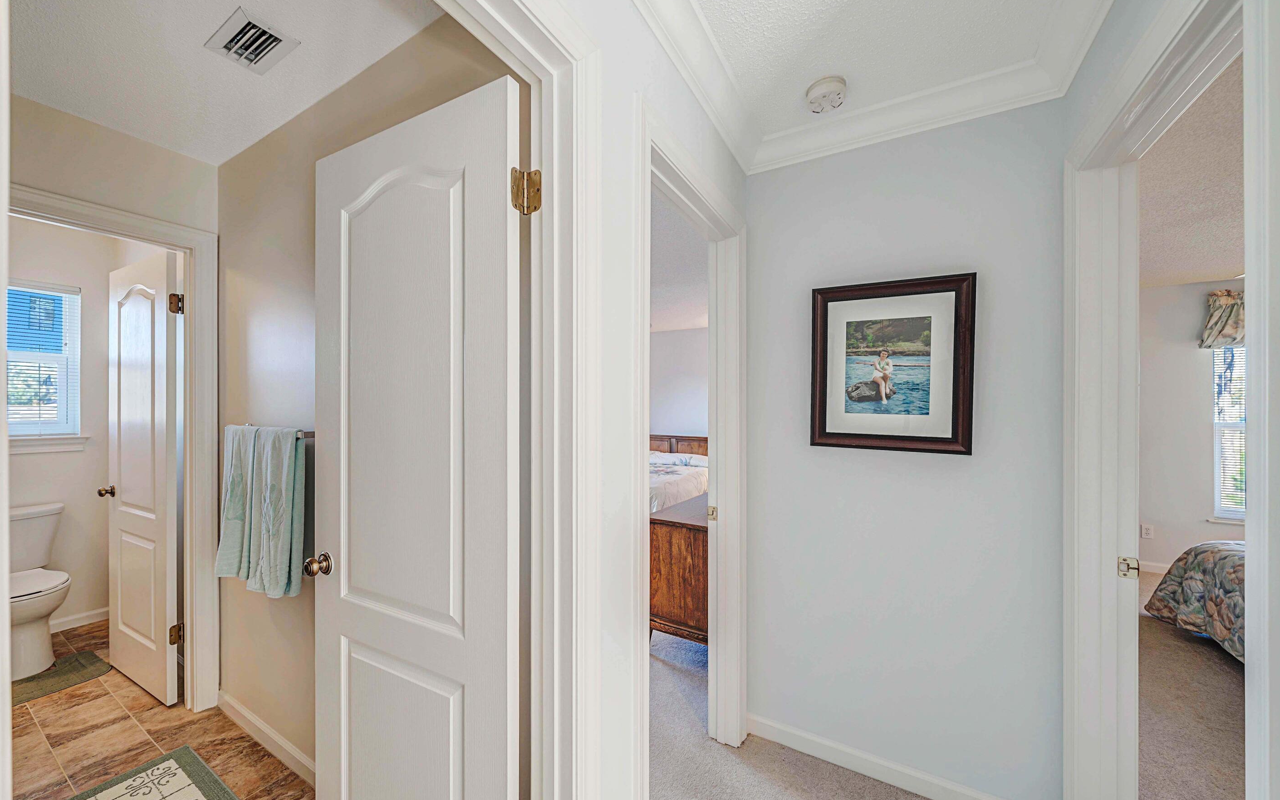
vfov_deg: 82.8
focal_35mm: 13
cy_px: 411
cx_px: 617
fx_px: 453
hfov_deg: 109.3
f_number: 5.6
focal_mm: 12
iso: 100
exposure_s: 1/10
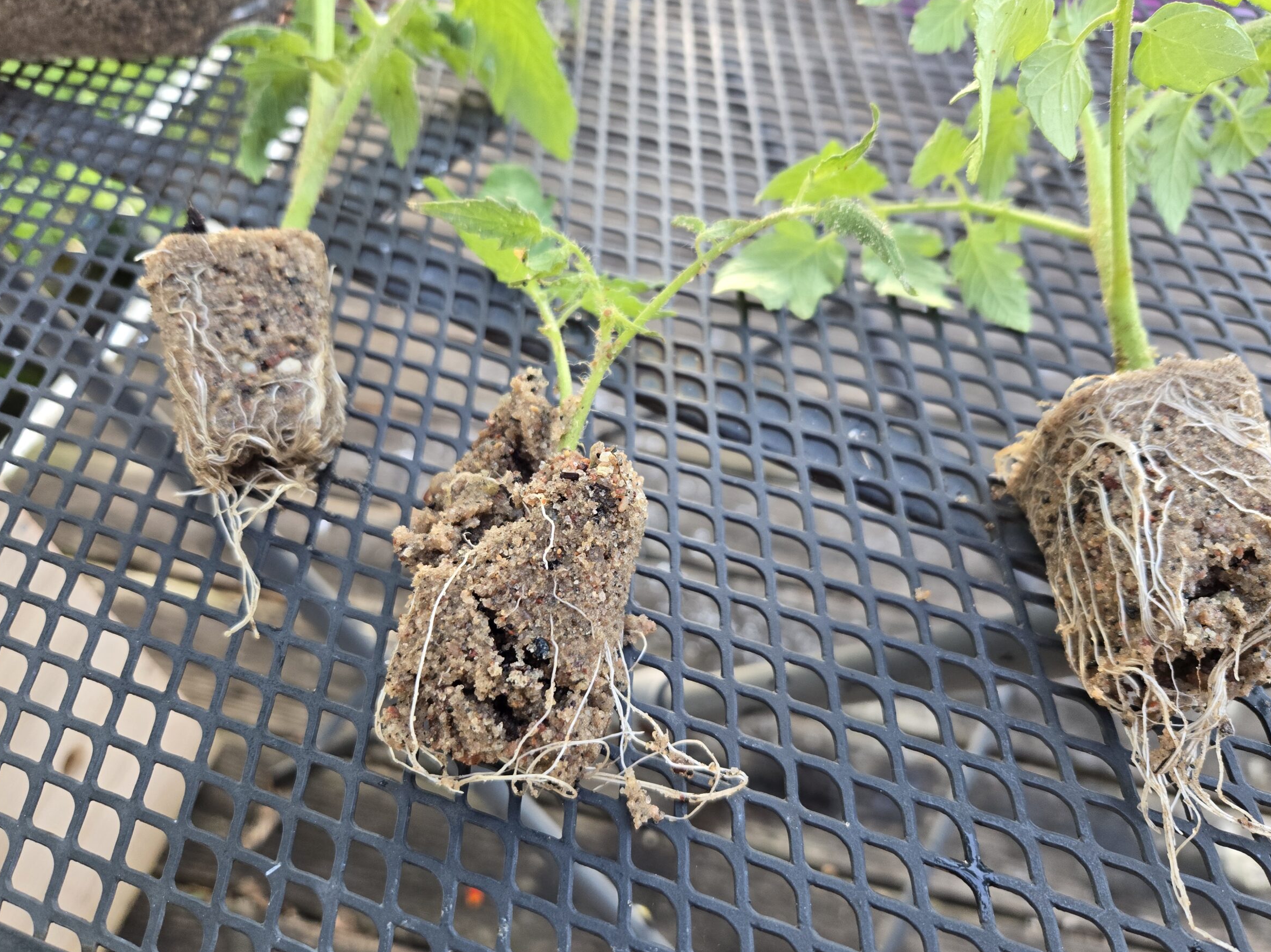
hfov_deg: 69.4
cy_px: 498
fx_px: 918
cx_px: 633
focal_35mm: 25
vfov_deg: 54.9
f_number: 1.8
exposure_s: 1/120
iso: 160
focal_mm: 5.4
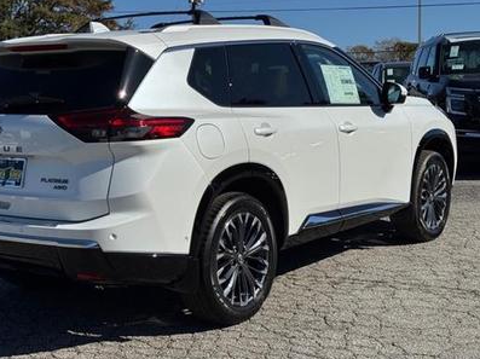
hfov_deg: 31.6
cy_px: 168
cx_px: 189
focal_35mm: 61
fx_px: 845
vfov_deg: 24.0
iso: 64
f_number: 1.78
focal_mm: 6.76
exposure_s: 1/10526
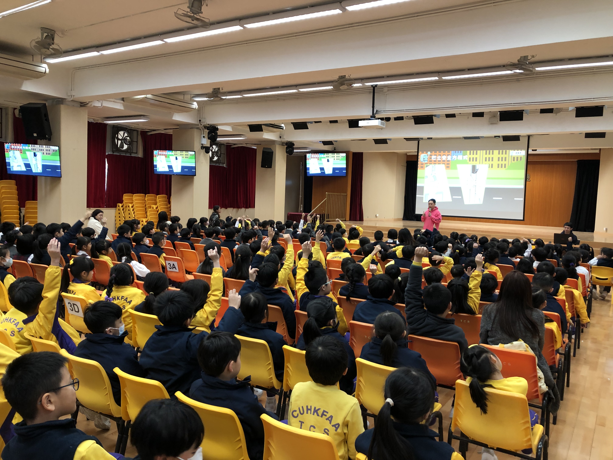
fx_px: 496
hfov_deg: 63.4
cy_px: 230
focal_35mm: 28
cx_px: 306
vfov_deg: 49.7
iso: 50
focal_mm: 4
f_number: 1.8
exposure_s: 1/17
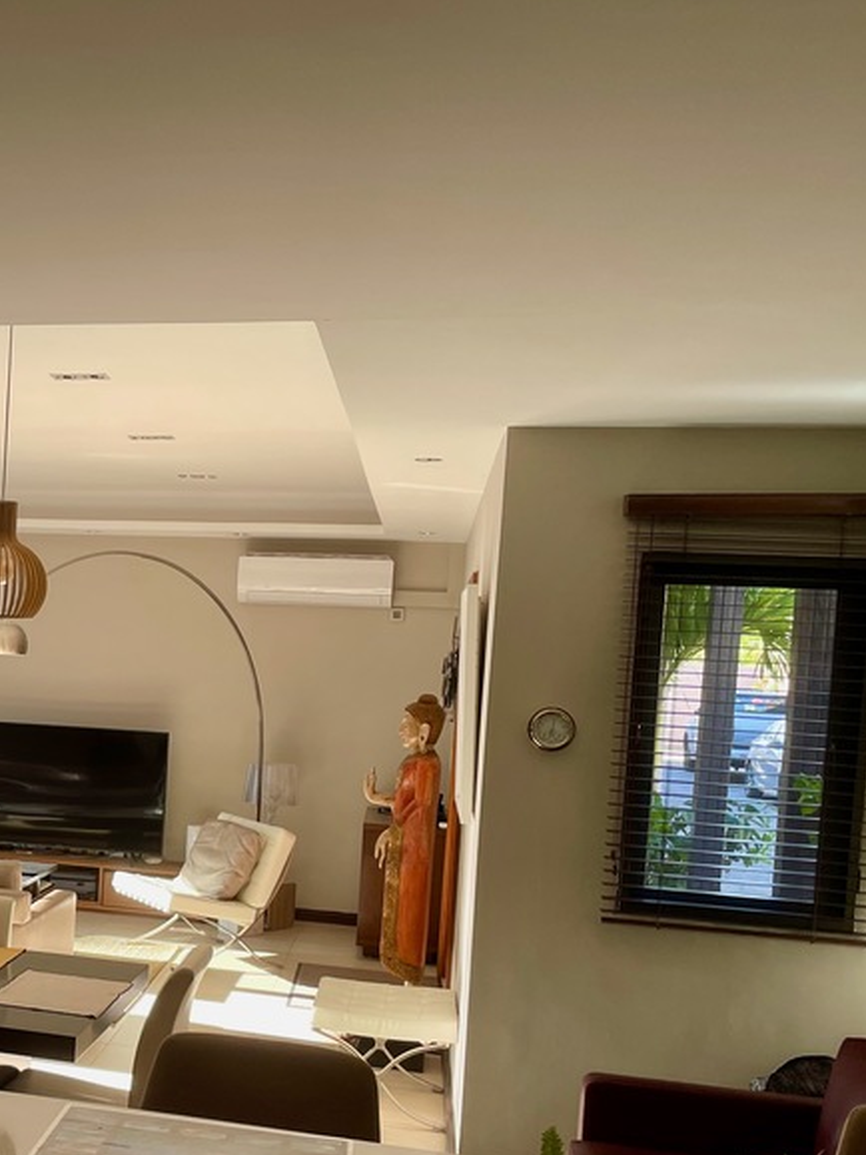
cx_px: -16
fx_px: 1535
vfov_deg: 40.8
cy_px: 748
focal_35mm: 46
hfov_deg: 29.3
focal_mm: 4.2
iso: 64
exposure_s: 1/121
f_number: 1.6
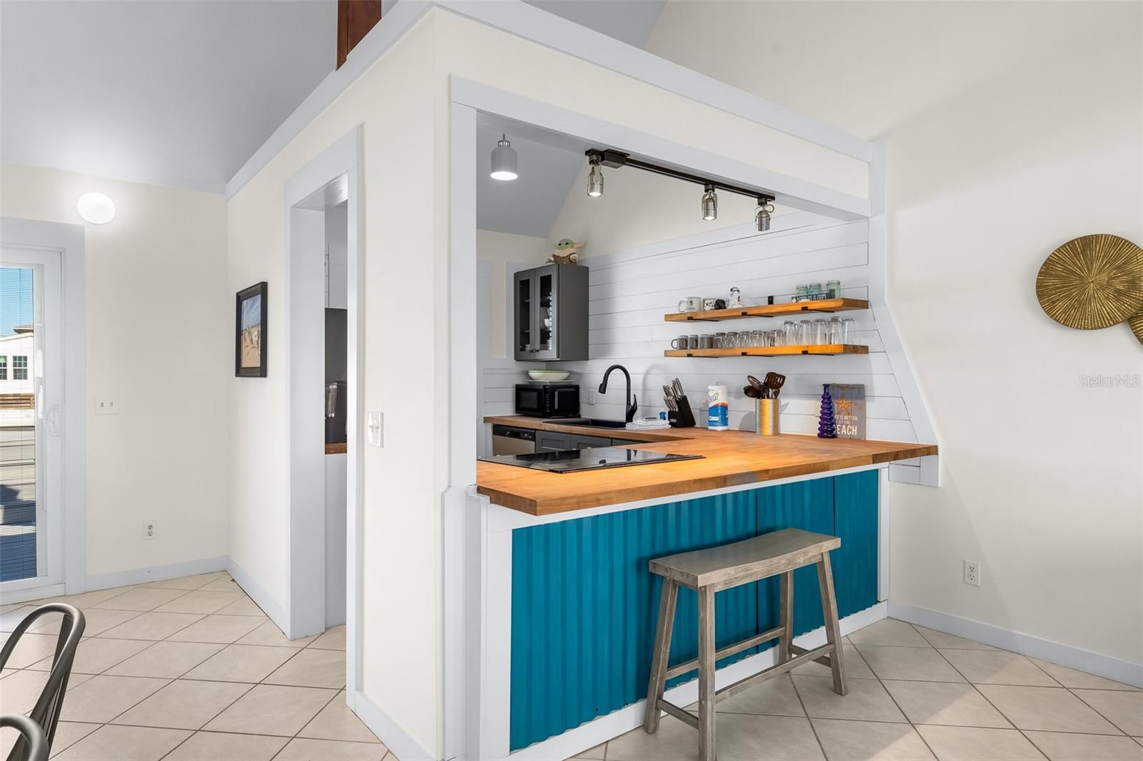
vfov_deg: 60.4
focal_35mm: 21
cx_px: 572
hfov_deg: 82.3
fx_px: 654
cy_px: 380
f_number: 8
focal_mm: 20.6
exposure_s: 1/15
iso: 400
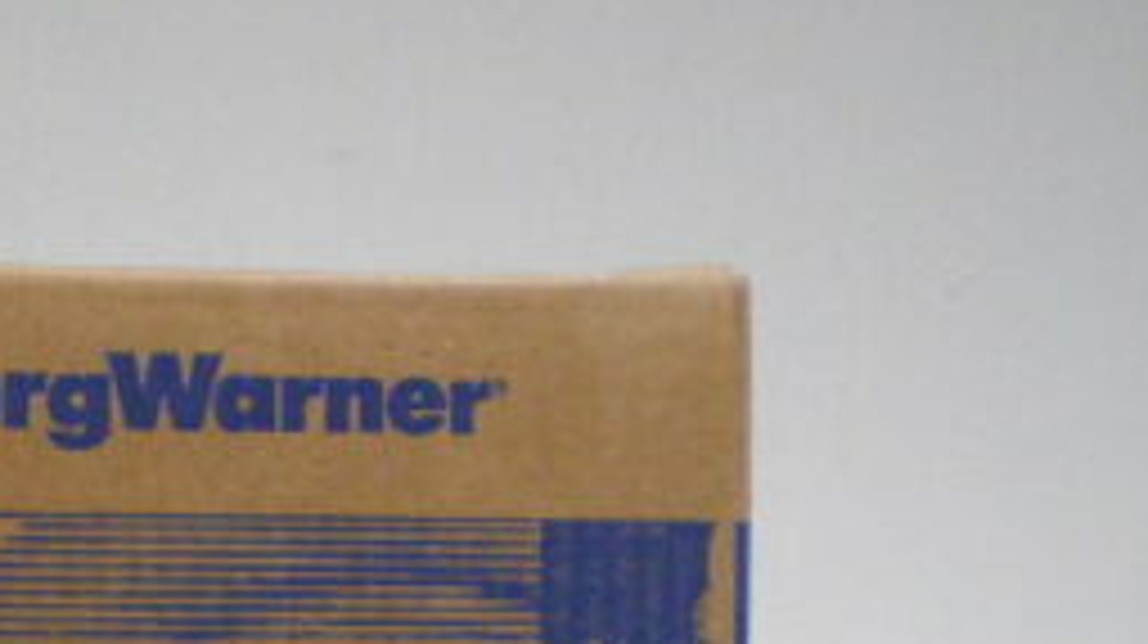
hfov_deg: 24.9
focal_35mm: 83
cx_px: 117
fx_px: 2525
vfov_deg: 14.2
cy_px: 705
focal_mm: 6.3
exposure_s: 1/15
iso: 400
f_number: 3.1
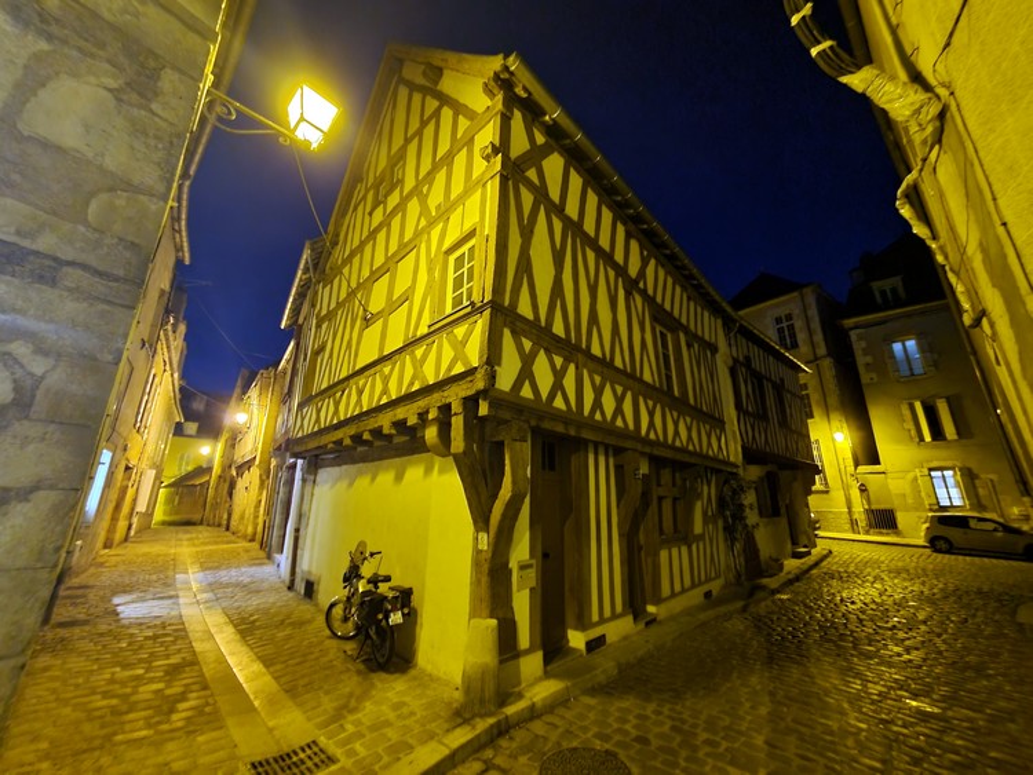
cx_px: 516
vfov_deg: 89.9
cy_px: 388
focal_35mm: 13
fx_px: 388
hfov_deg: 106.2
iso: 400
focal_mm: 1.8
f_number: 2.2
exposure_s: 1/4
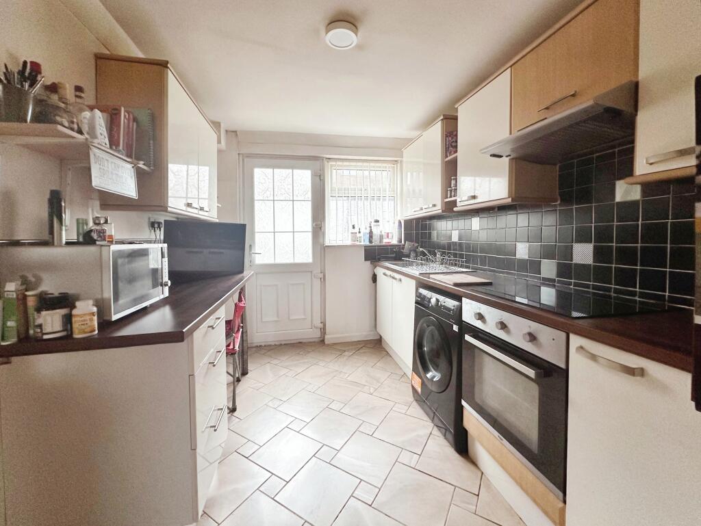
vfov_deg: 85.7
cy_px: 263
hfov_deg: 102.0
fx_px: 284
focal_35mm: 14
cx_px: 350
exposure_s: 1/49
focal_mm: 2.22
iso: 160
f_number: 2.2
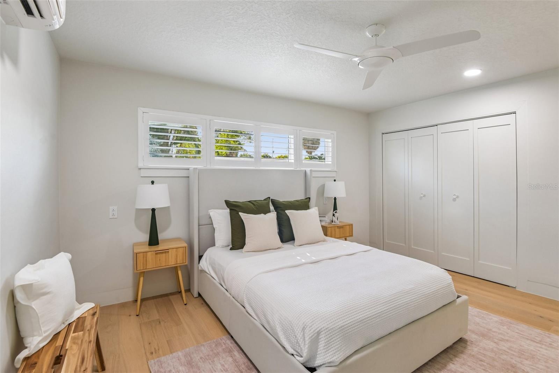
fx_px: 248
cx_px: 280
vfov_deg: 73.7
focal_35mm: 16
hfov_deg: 96.7
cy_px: 186
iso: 400
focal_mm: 16
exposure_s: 1/25
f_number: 8
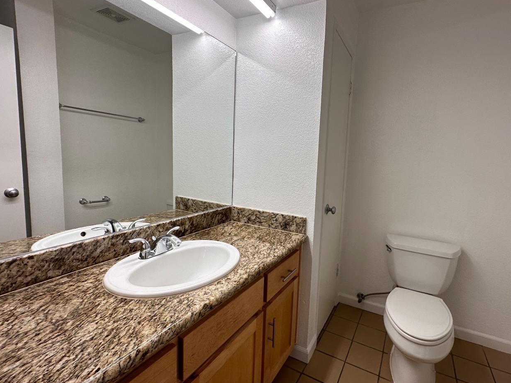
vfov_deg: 74.7
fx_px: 251
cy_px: 184
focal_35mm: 17
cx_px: 294
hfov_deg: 90.4
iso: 64
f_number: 2.2
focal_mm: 2.22
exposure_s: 1/120
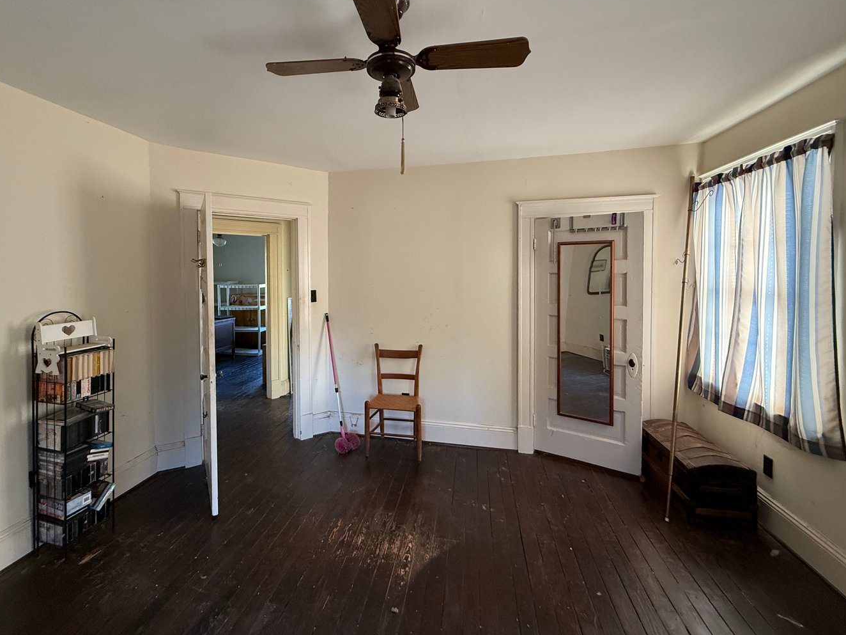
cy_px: 282
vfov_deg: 77.8
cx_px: 387
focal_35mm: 16
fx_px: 391
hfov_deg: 94.3
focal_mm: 2.22
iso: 320
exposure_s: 1/95
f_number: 2.2
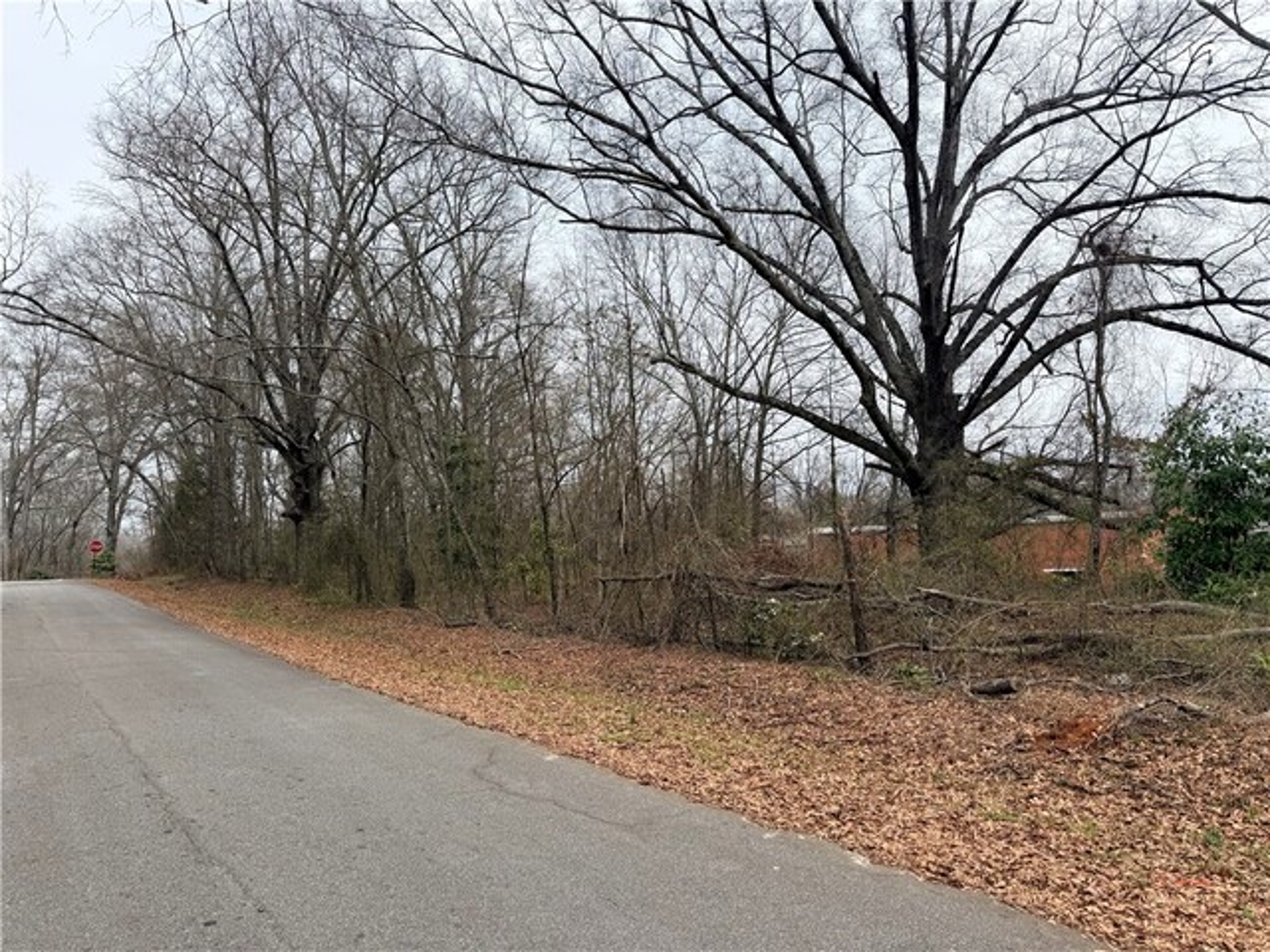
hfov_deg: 71.6
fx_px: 881
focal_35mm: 24
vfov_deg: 56.8
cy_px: 476
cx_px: 635
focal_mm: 6.76
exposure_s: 1/3021
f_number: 1.78
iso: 80
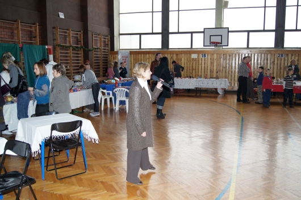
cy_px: 100
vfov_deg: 39.9
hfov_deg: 57.2
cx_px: 150
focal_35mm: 33
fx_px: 276
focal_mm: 22
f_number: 4
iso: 800
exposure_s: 1/160
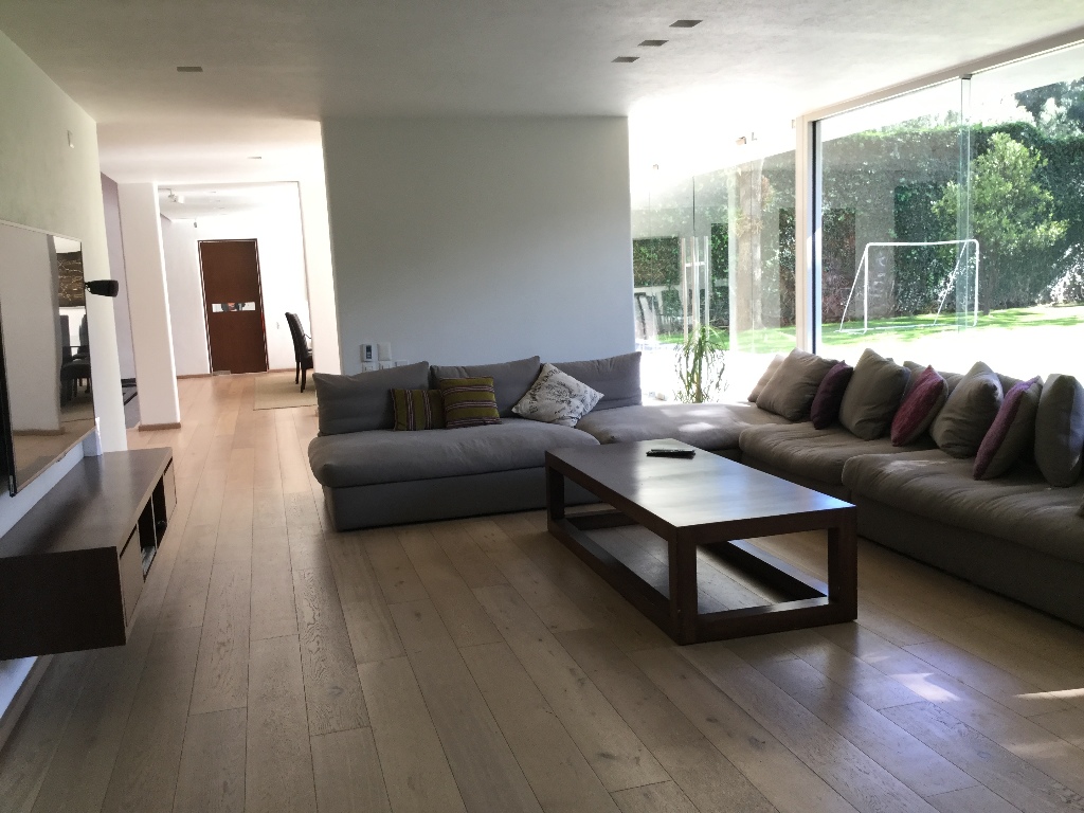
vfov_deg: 45.4
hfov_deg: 58.4
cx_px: 542
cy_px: 406
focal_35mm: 31
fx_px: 971
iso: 25
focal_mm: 3.3
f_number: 2.4
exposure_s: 1/30
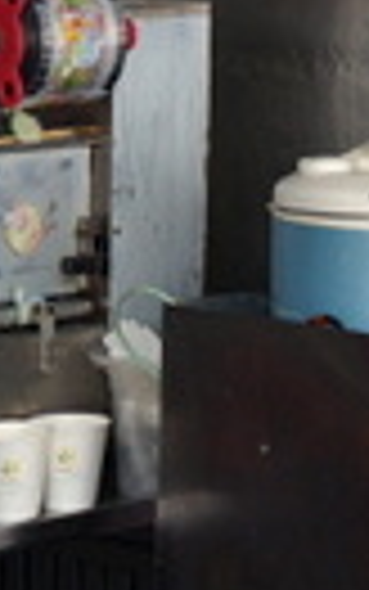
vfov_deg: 8.6
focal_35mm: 239
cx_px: 400
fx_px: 3841
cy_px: -327
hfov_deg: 5.5
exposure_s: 1/160
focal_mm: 32
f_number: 5
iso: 400
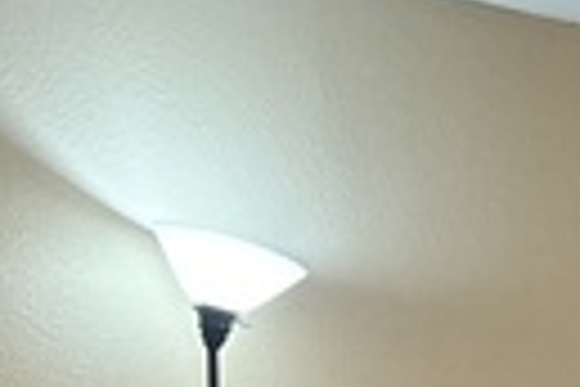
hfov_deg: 12.8
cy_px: 819
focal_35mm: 134
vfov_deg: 9.5
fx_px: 2159
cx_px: 1250
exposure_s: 1/60
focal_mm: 5.7
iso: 200
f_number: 1.5
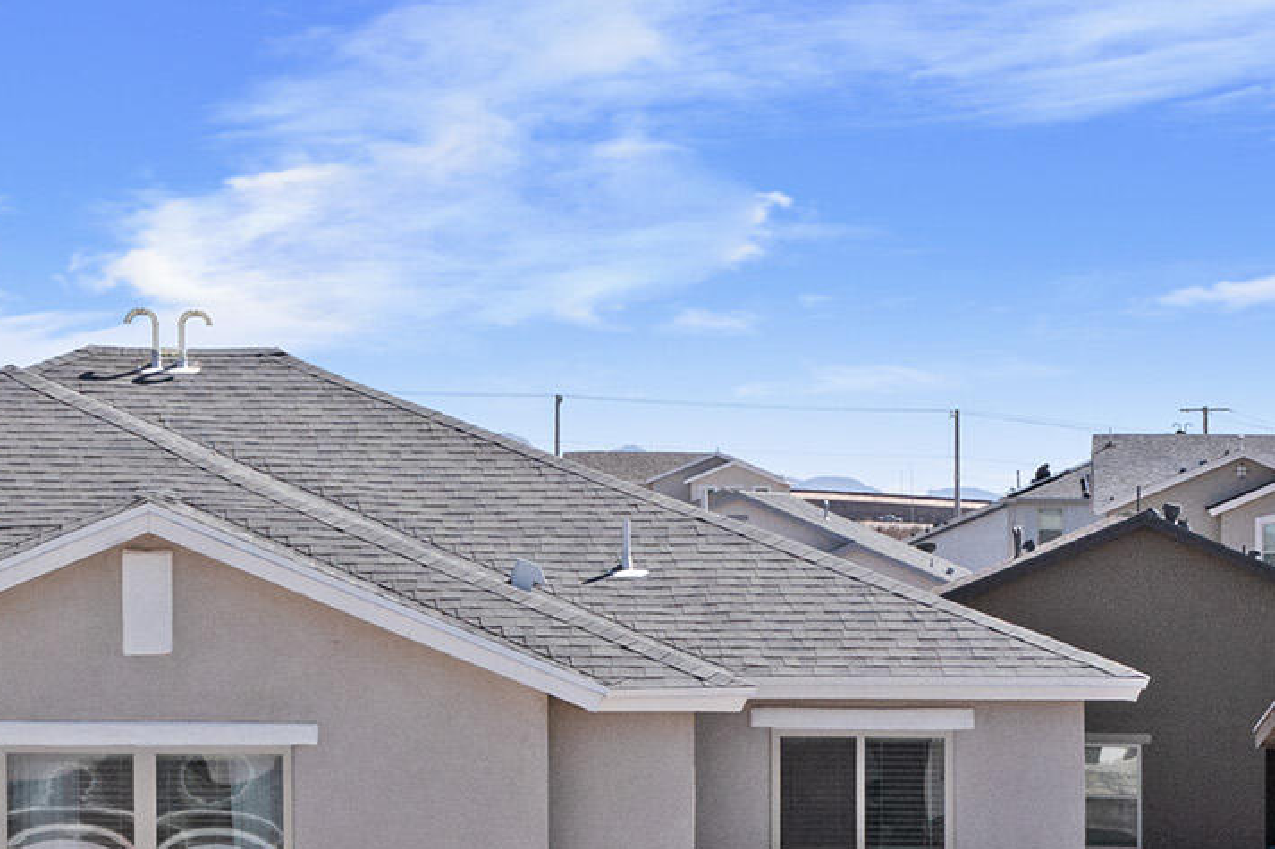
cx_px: 170
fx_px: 3753
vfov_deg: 12.3
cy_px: 1248
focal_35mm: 106
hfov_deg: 19.0
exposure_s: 1/640
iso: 100
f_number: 6.3
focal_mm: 10.26
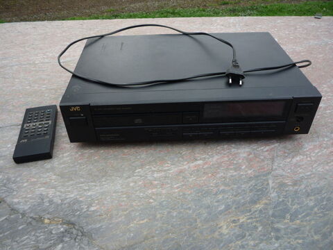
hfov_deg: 60.0
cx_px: 166
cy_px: 125
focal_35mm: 30
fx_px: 289
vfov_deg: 46.8
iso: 100
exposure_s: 1/200
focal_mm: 5.2
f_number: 4
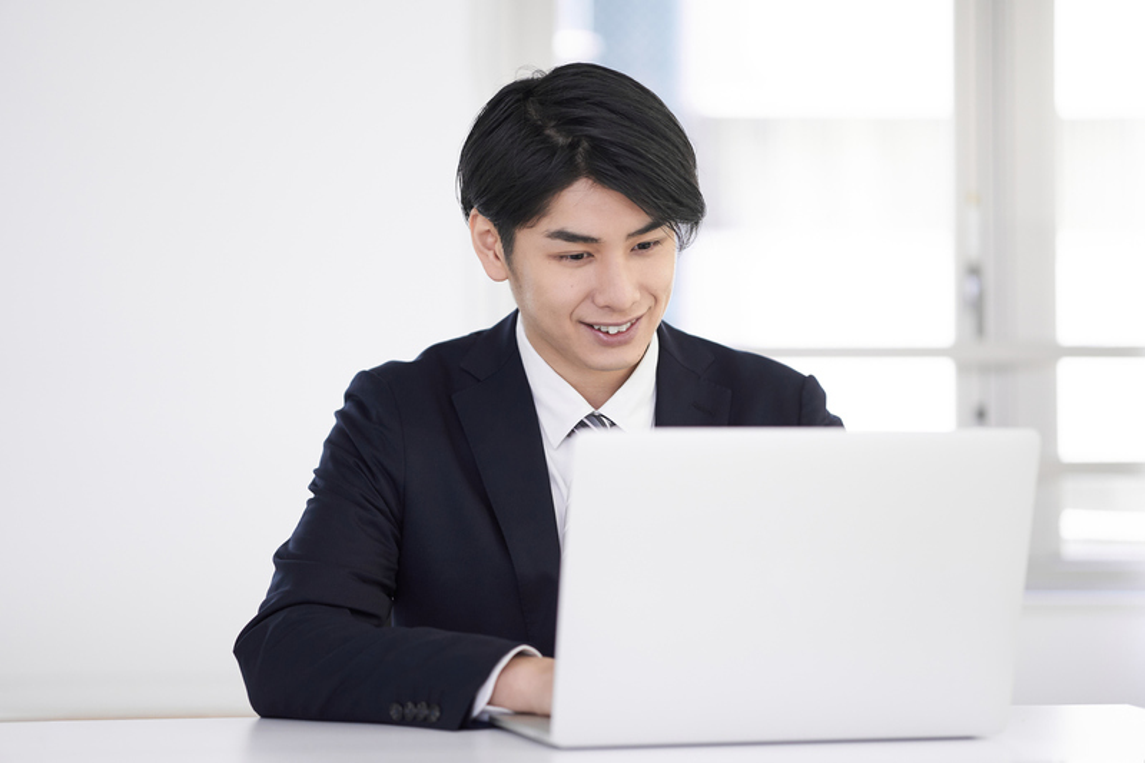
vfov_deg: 16.3
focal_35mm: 84
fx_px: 2671
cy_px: 382
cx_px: 572
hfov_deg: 24.2
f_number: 1.4
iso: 100
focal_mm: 56
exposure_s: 1/125
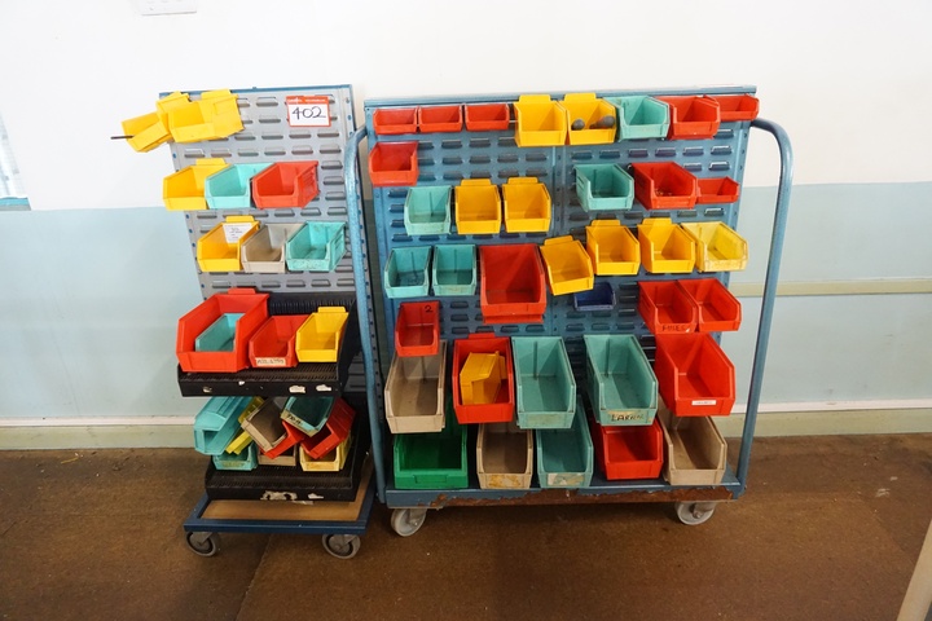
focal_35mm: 24
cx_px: 466
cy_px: 310
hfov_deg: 73.7
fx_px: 621
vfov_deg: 53.1
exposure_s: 1/50
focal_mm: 16
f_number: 3.5
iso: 3200
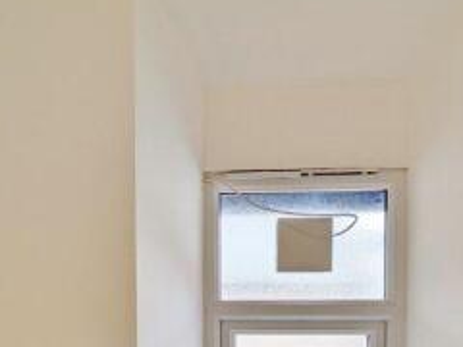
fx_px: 455
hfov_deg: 54.0
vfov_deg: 38.9
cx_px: 237
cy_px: 311
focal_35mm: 34
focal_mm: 1.83
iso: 43
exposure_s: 1/173
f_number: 2.2
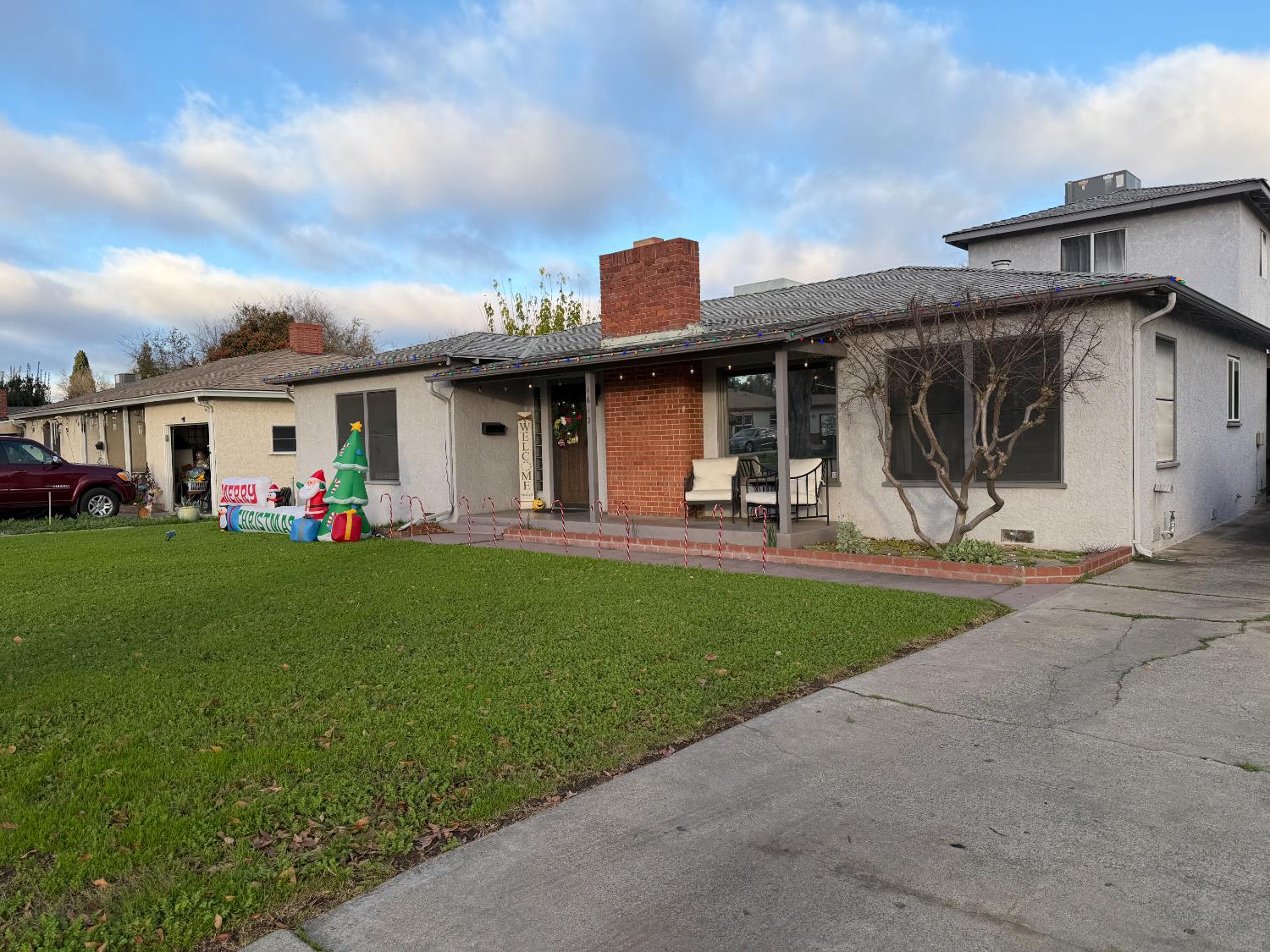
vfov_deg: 56.8
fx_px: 881
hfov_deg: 71.6
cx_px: 635
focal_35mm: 24
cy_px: 476
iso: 80
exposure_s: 1/1385
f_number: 1.78
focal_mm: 6.76
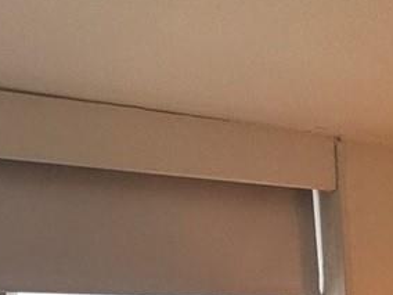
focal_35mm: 79
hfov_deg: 23.7
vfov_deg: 16.6
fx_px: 897
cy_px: 467
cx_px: 1
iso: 50
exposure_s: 1/120
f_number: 2.2
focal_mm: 2.22
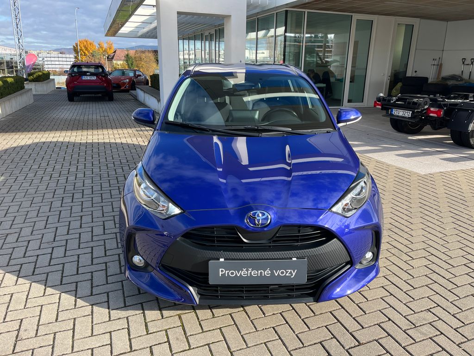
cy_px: 178
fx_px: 356
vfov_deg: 53.1
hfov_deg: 67.3
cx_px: 237
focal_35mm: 26
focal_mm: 5.1
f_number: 1.6
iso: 50
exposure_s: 1/1140
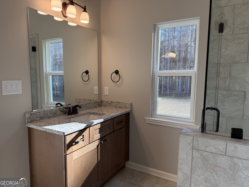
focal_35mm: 24
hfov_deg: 71.6
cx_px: 124
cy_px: 94
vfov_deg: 56.8
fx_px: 173
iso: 80
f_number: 1.78
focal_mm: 6.76
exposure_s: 1/217
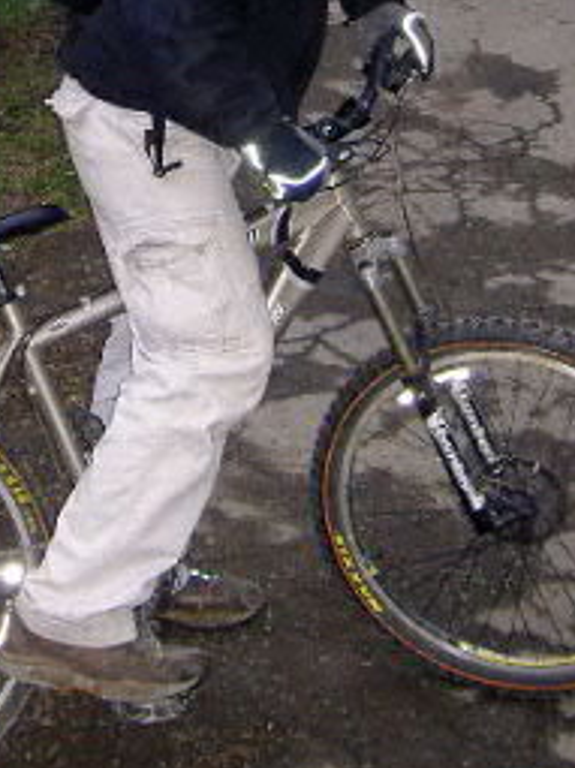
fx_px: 2261
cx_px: 132
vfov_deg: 18.8
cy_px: 6
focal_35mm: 102
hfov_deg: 14.4
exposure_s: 1/60
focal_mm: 8
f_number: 2.8
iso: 100
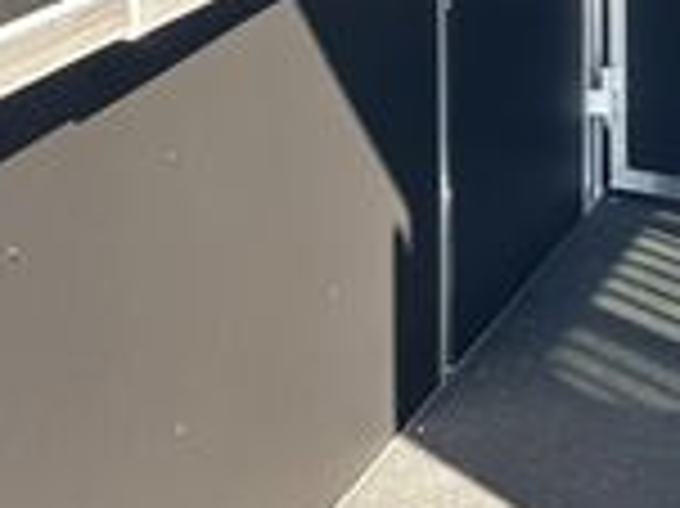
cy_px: -189
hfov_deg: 17.3
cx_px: 1040
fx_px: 2002
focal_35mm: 102
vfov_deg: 13.8
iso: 80
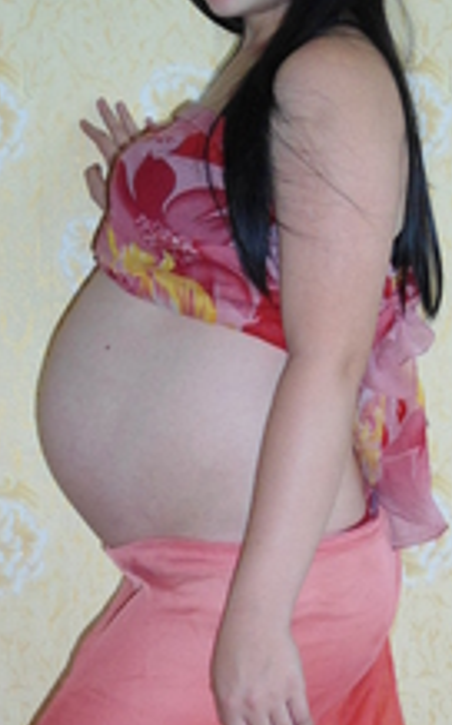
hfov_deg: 15.7
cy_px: 532
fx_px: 1638
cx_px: 274
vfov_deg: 24.7
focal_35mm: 83
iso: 200
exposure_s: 1/100
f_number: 3
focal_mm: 5.6
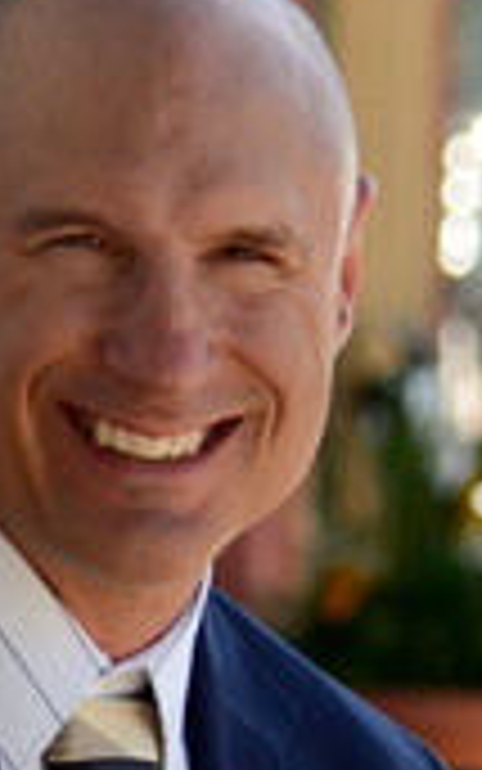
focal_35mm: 485
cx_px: 63
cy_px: 599
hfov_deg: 2.7
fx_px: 10183
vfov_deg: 4.3
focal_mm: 85
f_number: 4.5
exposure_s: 1/5000
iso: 2000
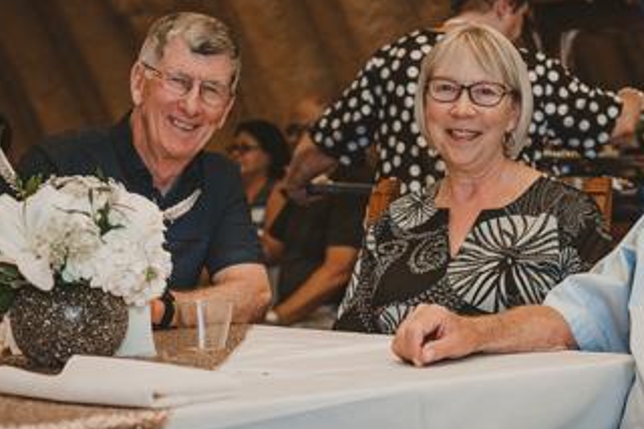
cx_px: 362
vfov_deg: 15.2
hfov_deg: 22.6
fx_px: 1609
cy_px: 226
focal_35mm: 90
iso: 200
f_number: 3.5
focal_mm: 48
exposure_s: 1/250
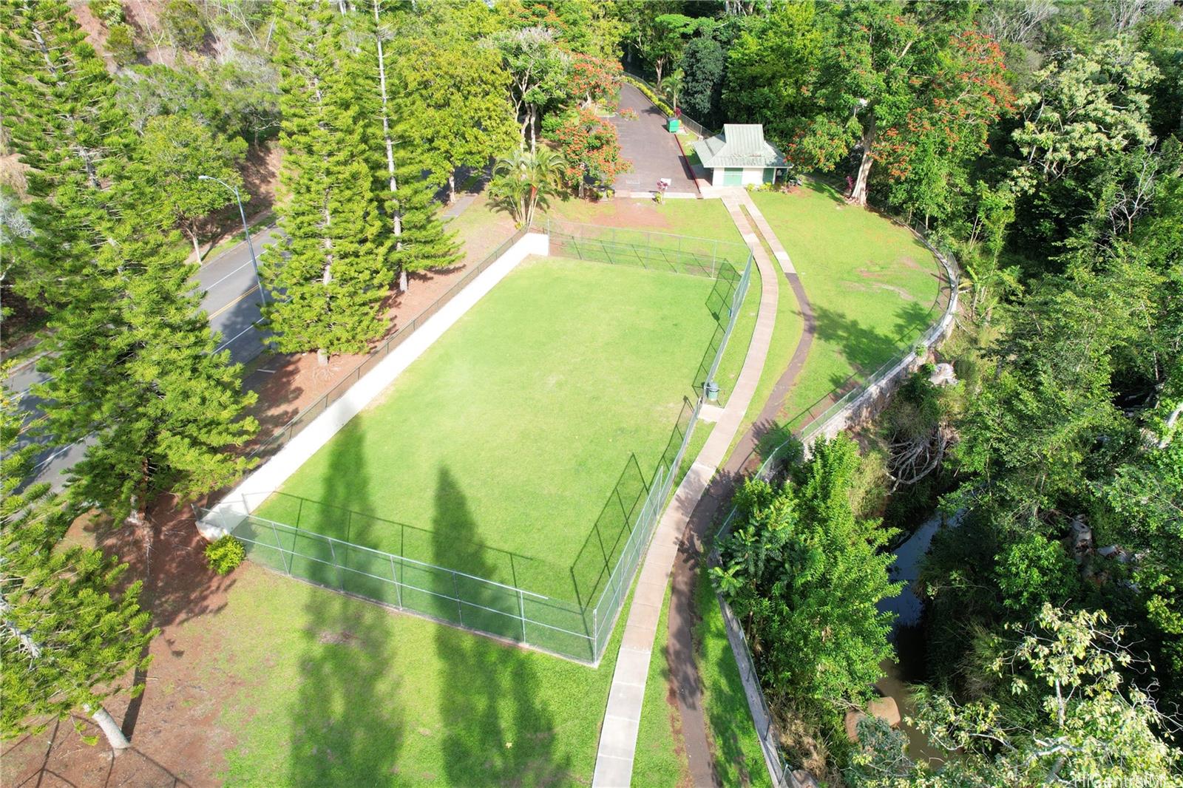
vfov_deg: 57.2
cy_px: 394
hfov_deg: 78.6
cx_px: 592
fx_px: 723
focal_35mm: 22
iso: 100
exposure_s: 1/640
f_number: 2.8
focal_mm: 8.38
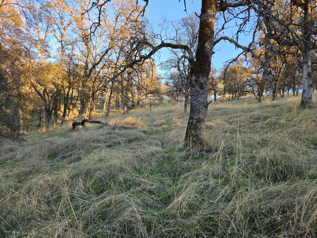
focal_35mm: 23
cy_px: 119
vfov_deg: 58.9
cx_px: 158
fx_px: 211
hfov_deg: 73.9
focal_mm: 5.4
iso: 25
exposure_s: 1/181
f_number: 1.8
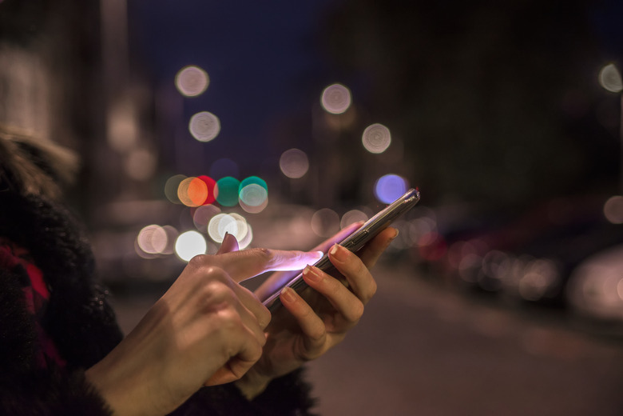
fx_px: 1038
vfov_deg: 22.6
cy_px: 208
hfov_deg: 33.4
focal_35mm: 60
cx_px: 312
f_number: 2.8
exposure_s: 1/80
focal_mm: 60
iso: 800
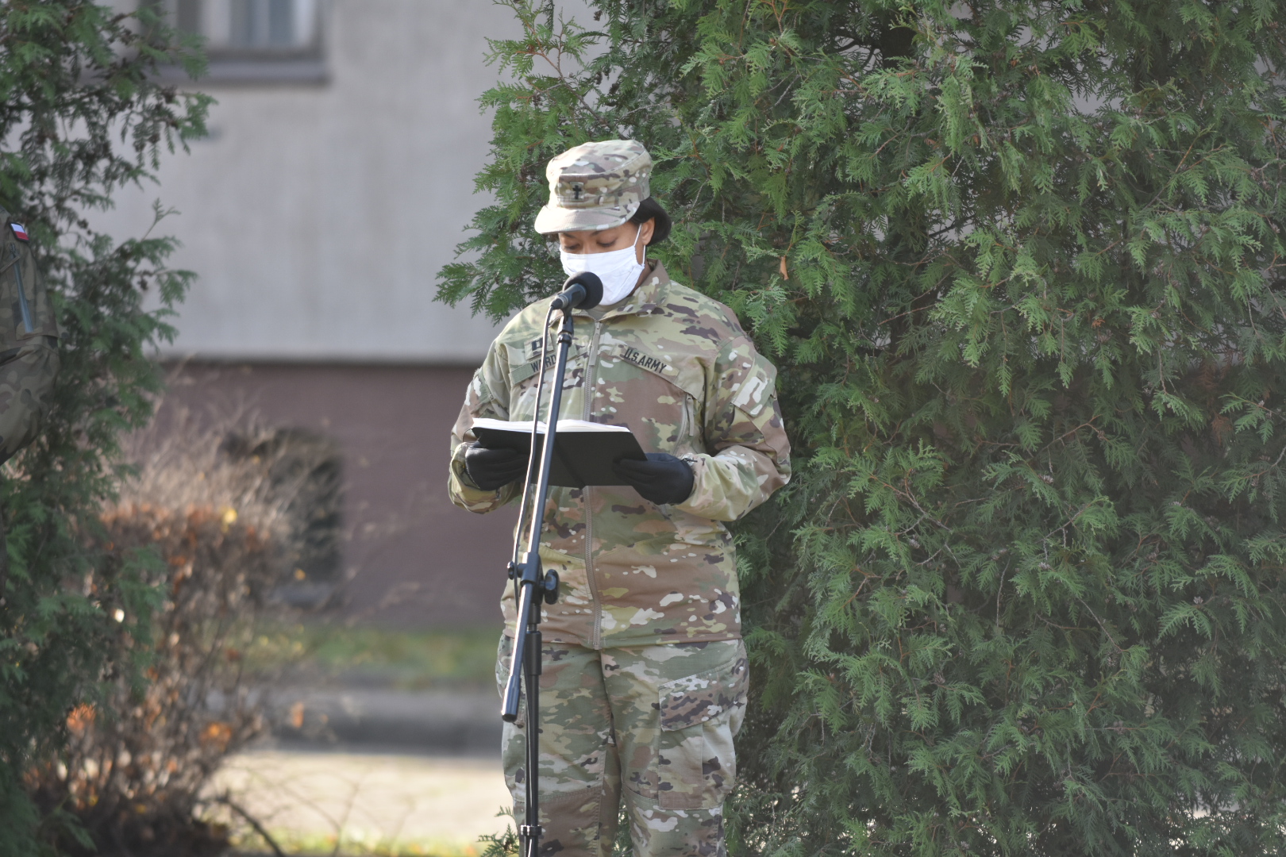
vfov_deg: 4.6
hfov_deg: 6.9
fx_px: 10716
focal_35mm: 300
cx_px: 643
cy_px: 428
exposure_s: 1/640
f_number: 3.2
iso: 400
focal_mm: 200
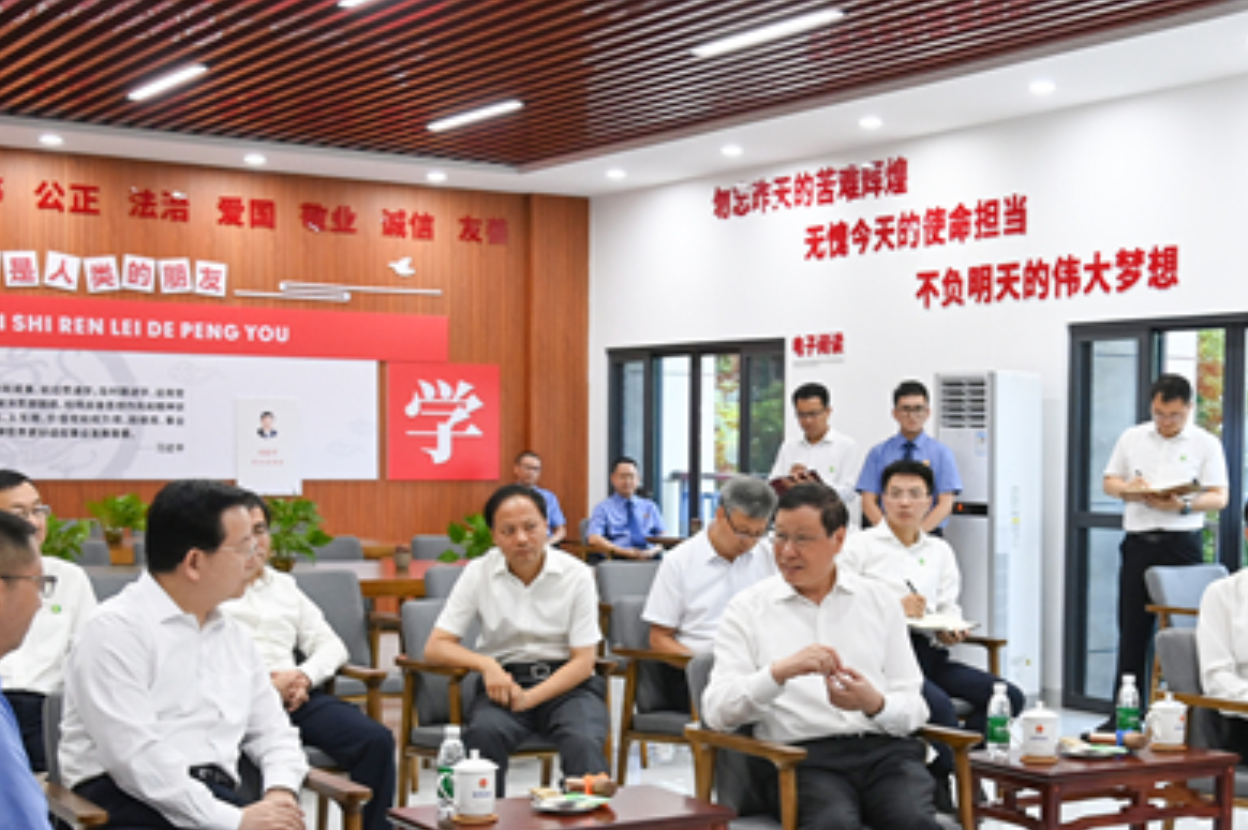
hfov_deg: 34.8
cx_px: 801
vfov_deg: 23.5
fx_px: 1974
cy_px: 603
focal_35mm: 57
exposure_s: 1/100
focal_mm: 34
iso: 2500
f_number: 5
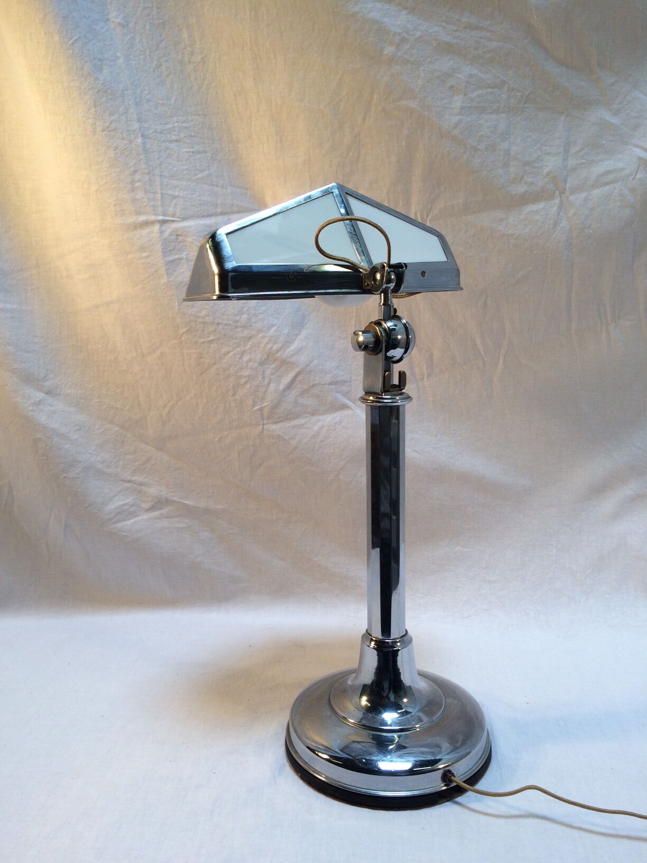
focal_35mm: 29
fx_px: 723
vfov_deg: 61.7
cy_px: 432
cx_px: 324
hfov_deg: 48.2
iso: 40
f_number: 2.2
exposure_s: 1/100
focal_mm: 4.15
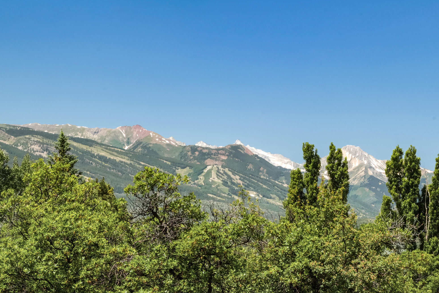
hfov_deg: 19.1
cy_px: 171
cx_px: 248
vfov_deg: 12.8
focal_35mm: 107
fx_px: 1305
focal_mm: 70
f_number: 16
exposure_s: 1/400
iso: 1250
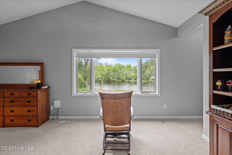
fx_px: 103
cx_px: 116
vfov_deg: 73.7
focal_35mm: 16
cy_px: 78
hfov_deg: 96.7
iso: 100
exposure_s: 1.3
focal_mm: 16
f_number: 9
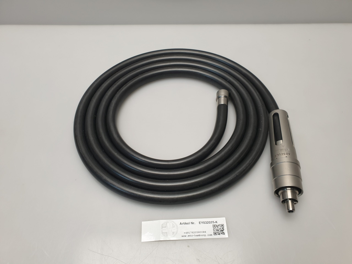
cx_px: 176
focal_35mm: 26
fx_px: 264
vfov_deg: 53.1
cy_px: 132
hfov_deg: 67.3
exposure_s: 1/50
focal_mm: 4.3
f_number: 2.4
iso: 64
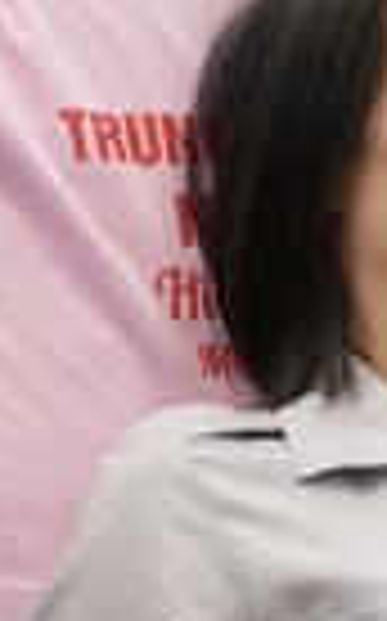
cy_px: 358
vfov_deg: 12.5
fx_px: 2841
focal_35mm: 168
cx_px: 1372
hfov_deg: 6.7
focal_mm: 35
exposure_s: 1/125
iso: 1600
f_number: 2.5
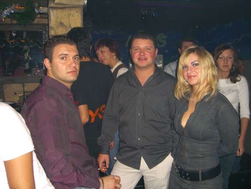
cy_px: 94
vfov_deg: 37.7
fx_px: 276
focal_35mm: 38
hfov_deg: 49.0
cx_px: 126
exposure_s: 1/60
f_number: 2.8
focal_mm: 7.9
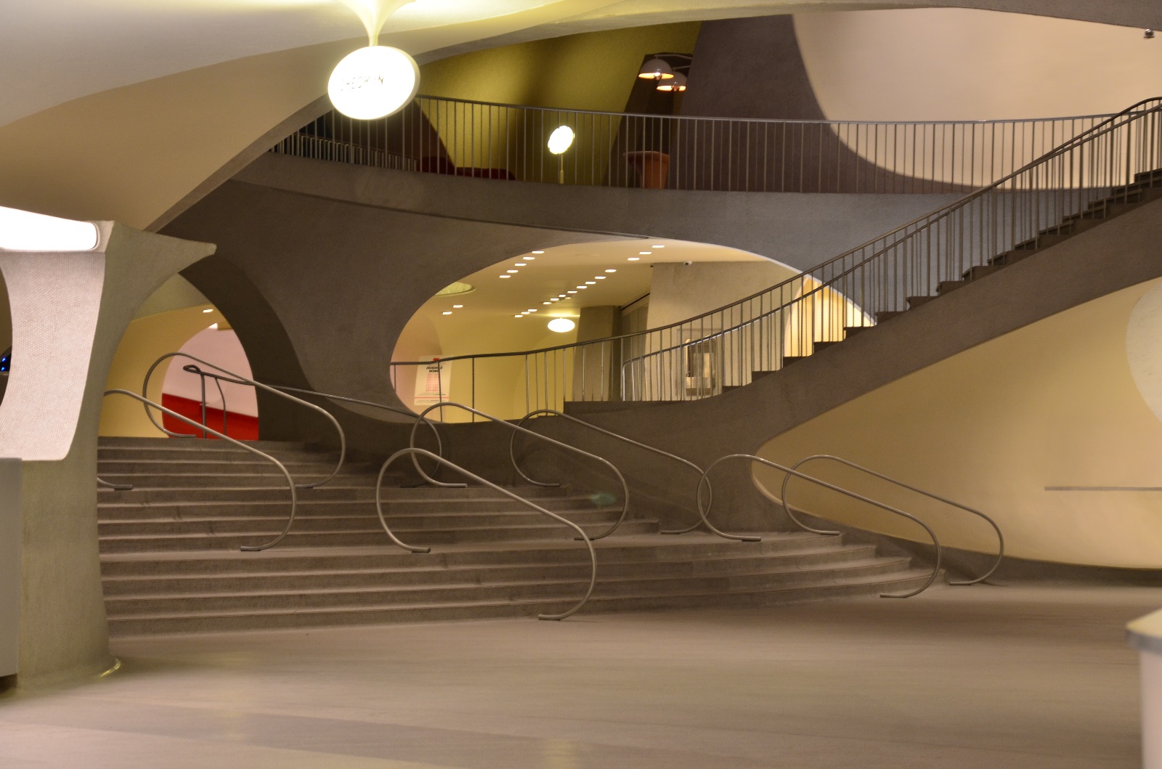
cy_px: 384
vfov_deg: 11.4
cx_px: 581
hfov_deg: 17.1
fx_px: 3864
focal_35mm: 120
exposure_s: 1/13
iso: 400
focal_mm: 80
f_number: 5
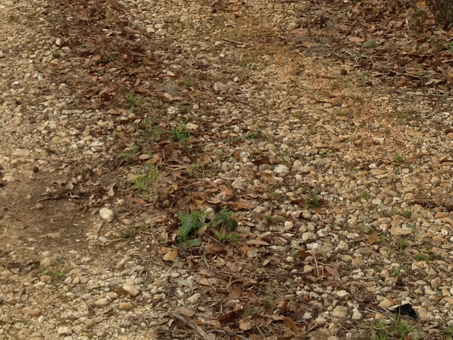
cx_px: 108
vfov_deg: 13.9
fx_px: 1335
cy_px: -104
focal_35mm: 102
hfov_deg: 19.1
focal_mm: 4.28
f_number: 2.4
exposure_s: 1/389
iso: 50
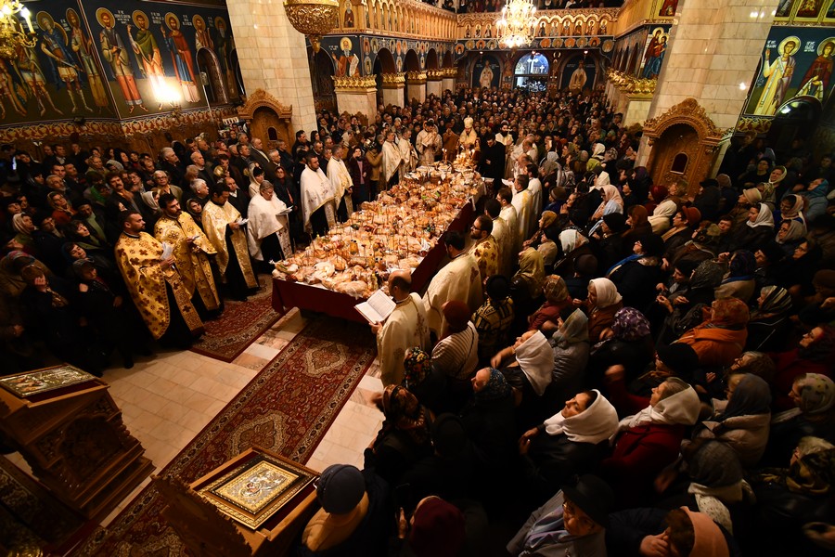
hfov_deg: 100.4
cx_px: 418
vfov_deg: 77.3
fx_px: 348
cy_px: 278
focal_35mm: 15
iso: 2000
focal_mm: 10
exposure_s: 1/20
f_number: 4.5
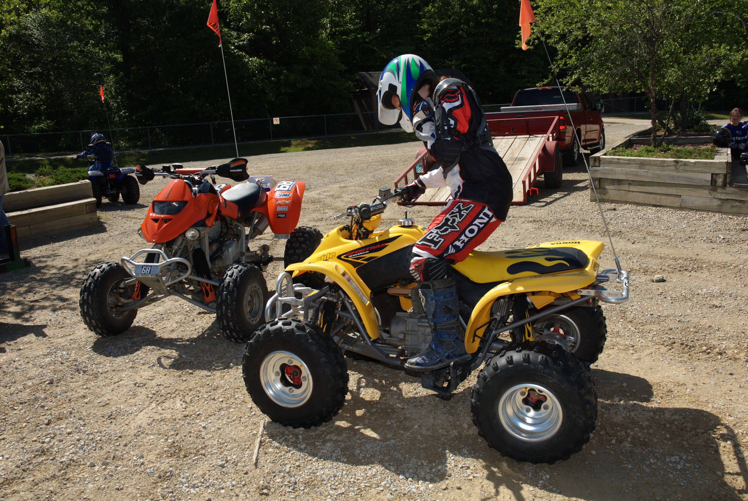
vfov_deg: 40.1
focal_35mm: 33
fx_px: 686
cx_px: 374
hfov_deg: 57.2
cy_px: 250
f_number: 7.1
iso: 100
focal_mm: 22
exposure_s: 1/250
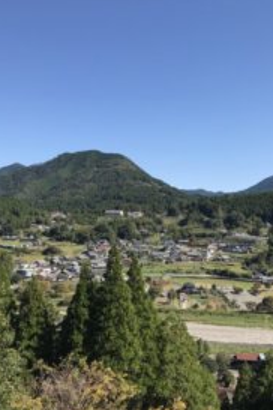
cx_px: 133
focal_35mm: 40
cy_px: 203
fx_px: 455
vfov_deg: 48.5
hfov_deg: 33.4
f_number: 1.8
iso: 20
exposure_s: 1/1623
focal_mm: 3.99
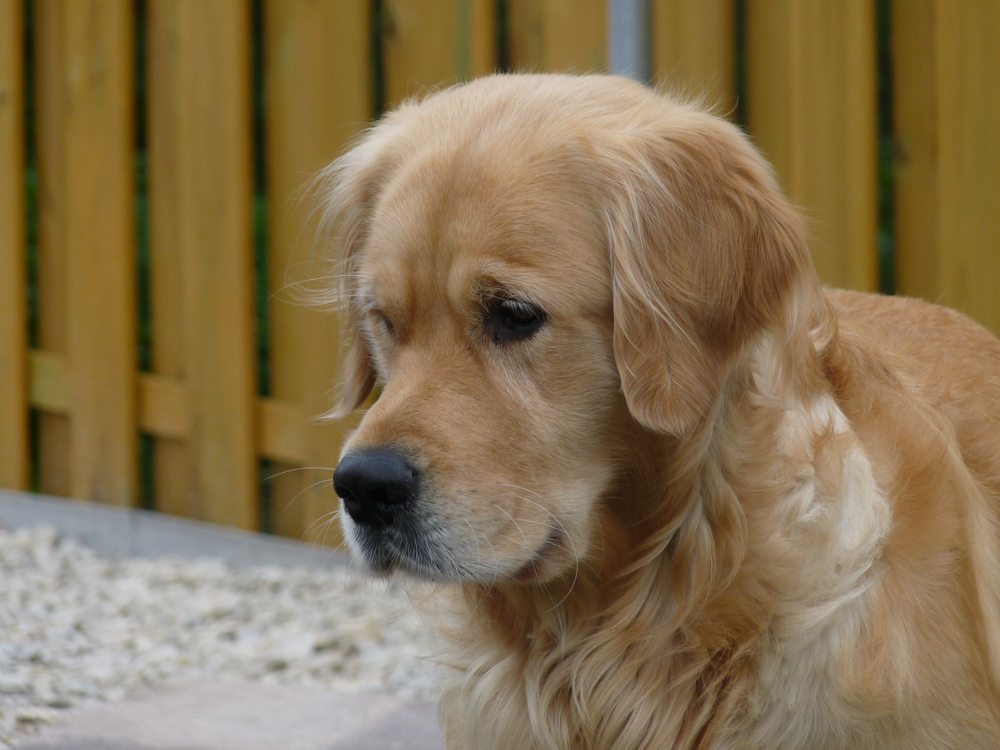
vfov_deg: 4.4
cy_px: 375
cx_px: 500
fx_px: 9822
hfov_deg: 5.8
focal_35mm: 340
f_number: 4.5
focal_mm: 60.5
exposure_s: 1/250
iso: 100
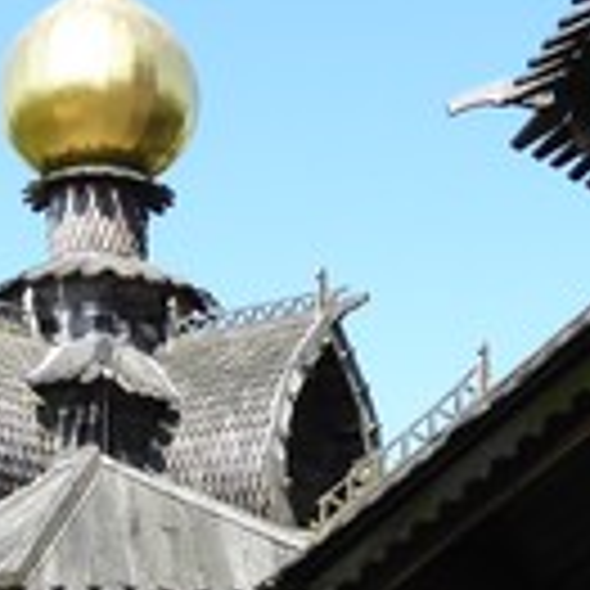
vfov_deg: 15.3
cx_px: 162
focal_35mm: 108
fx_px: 2083
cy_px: 784
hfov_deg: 16.1
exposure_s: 1/400
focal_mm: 4.3
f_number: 3.3
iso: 80
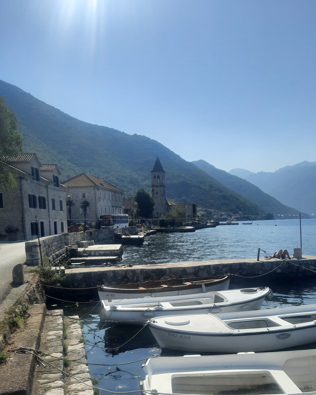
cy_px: 266
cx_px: 182
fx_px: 386
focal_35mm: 33
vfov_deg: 53.1
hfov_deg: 44.4
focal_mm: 4.6
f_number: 2
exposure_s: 1/2481
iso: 32
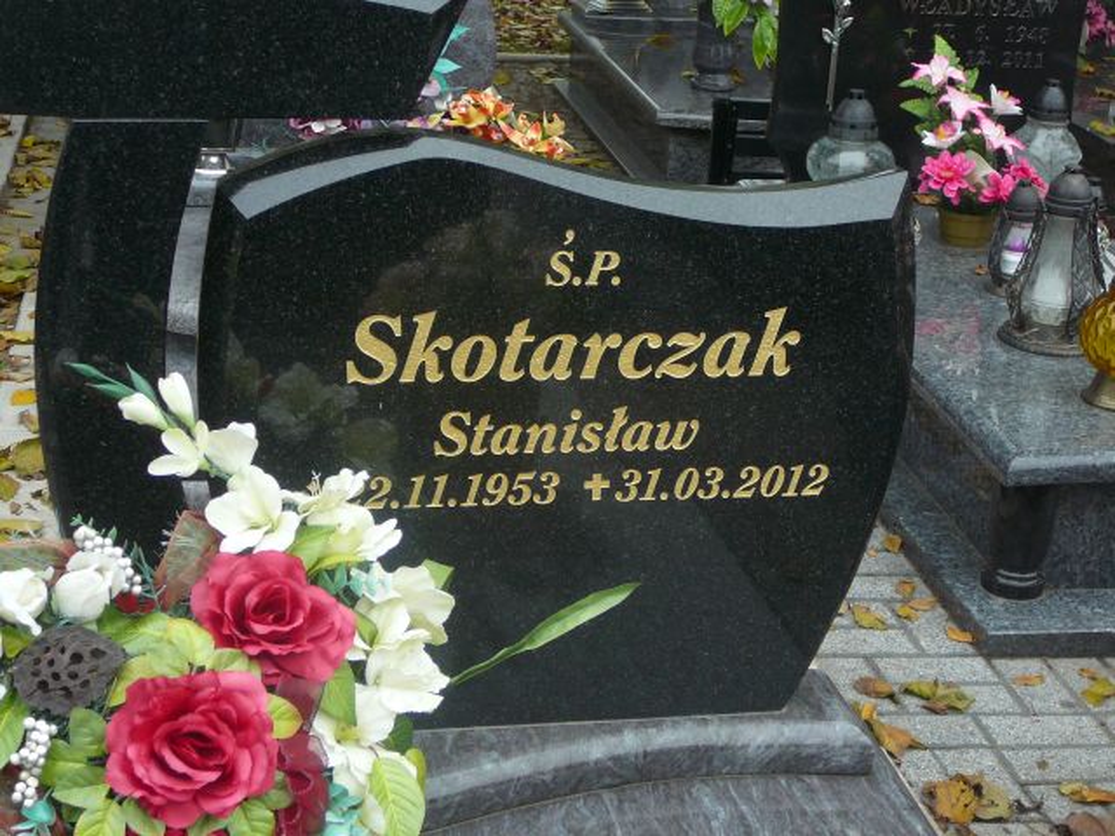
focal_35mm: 61
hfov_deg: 31.7
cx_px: 558
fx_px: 1965
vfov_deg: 24.0
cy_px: 418
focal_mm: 9.1
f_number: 3.6
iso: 100
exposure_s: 1/50
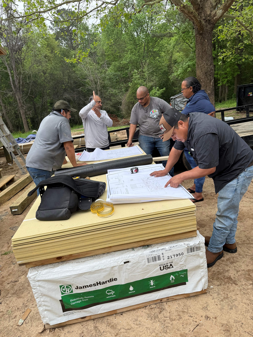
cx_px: 126
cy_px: 168
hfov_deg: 56.8
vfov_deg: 71.6
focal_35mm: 24
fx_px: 234
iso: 80
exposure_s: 1/765
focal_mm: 6.76
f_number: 1.78
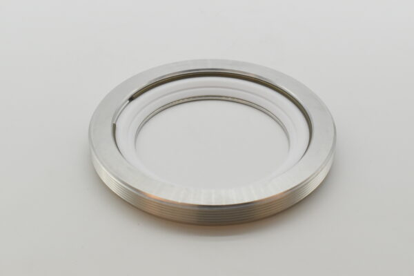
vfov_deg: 21.6
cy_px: 138
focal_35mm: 63
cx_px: 207
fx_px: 724
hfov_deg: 31.9
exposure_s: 1/2000
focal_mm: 42
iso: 1600
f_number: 8
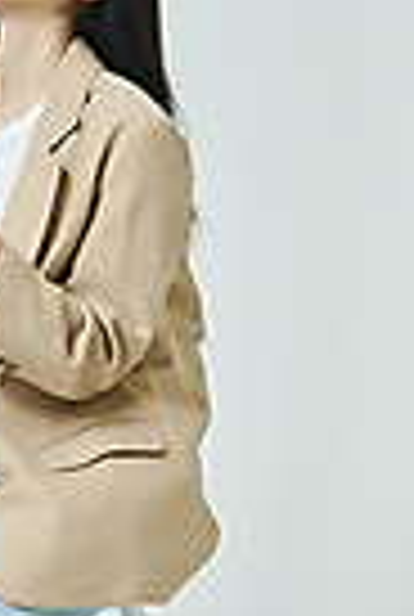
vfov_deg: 10.1
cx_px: -43
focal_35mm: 204
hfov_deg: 6.7
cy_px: 355
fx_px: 3501
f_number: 11
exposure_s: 1/125
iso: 100
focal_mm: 70
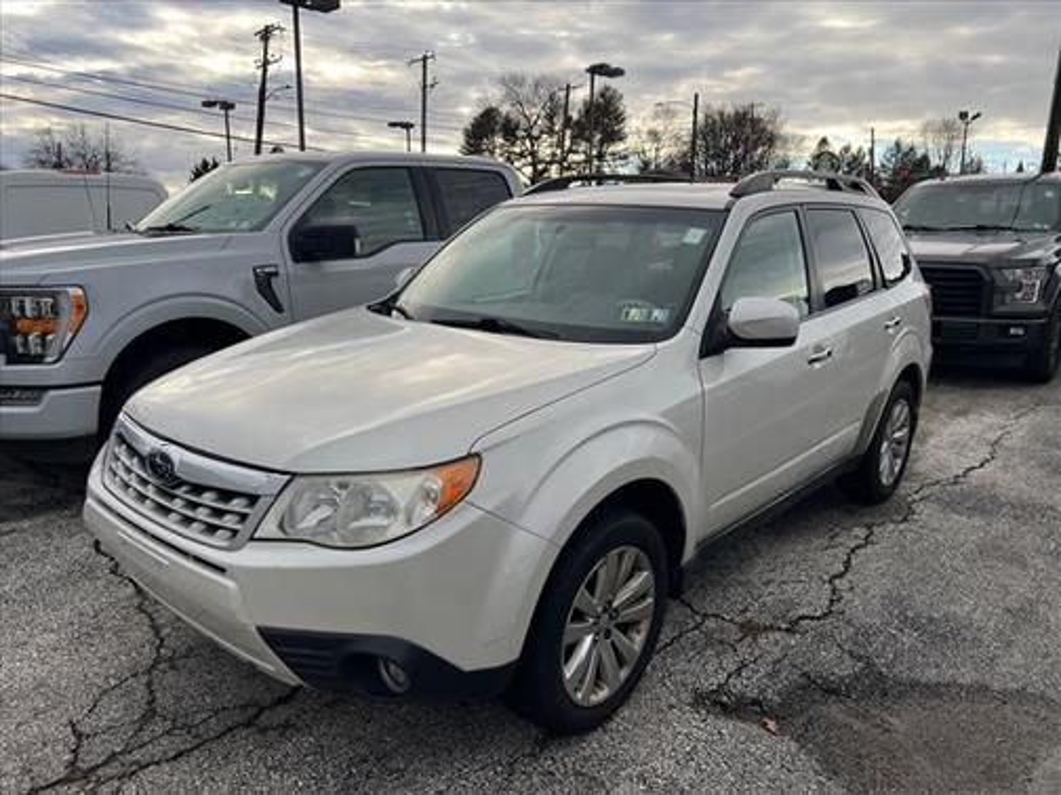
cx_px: 530
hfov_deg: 67.3
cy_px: 398
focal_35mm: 26
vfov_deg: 53.1
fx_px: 797
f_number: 1.5
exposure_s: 1/909
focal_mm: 5.7
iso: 50
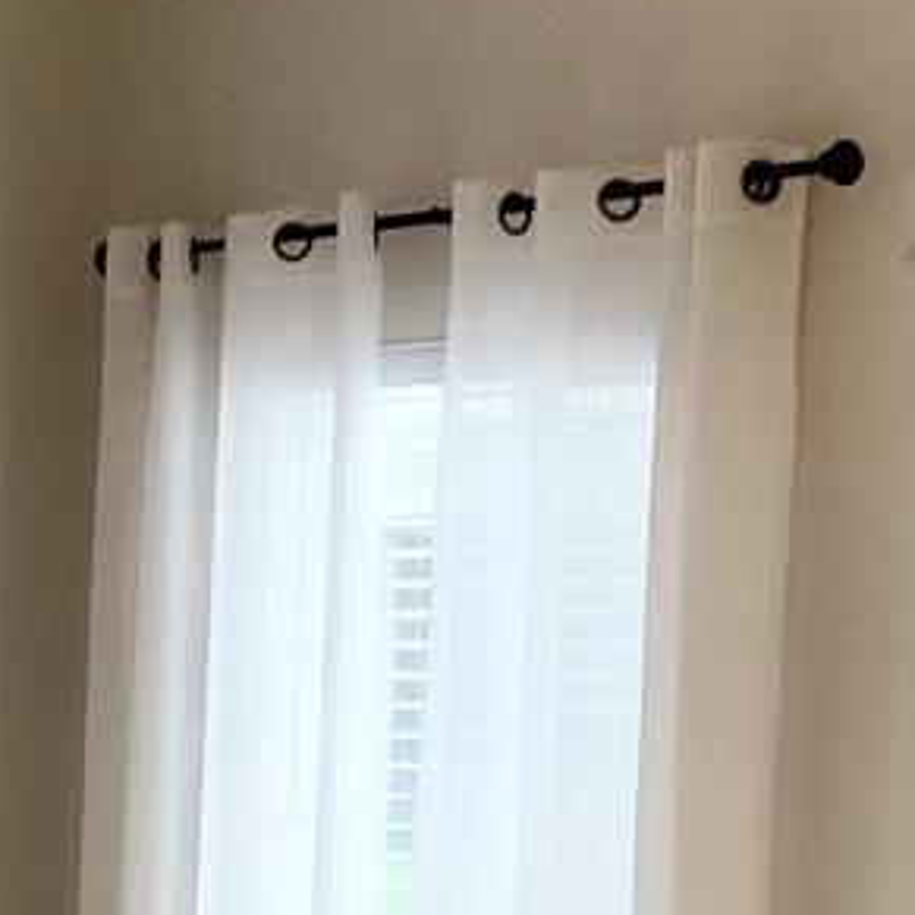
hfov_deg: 12.2
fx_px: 4217
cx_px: -66
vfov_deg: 12.2
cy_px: 940
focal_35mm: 141
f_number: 1.8
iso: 64
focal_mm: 3
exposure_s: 1/120
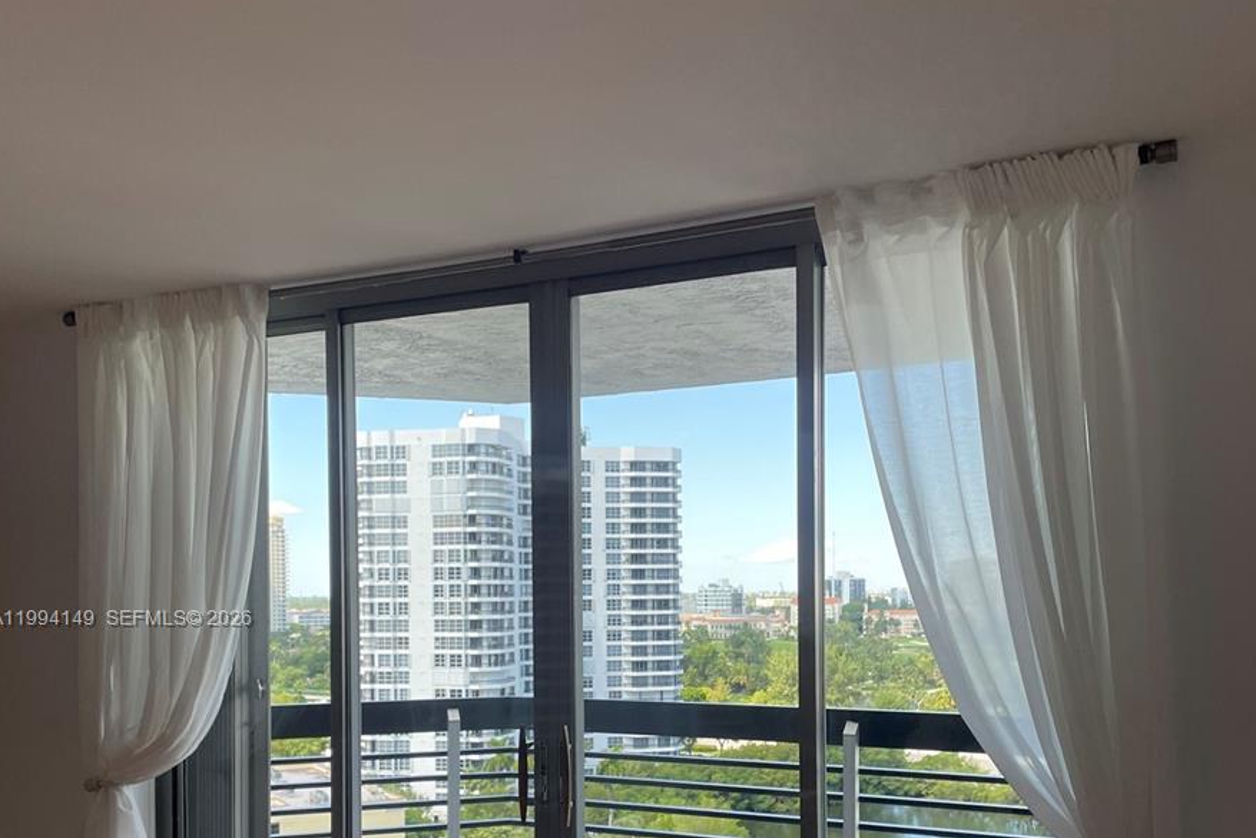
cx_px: 632
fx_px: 1291
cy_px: 620
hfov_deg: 51.9
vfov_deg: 35.2
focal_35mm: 37
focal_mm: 4.2
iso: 32
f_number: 1.6
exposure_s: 1/163
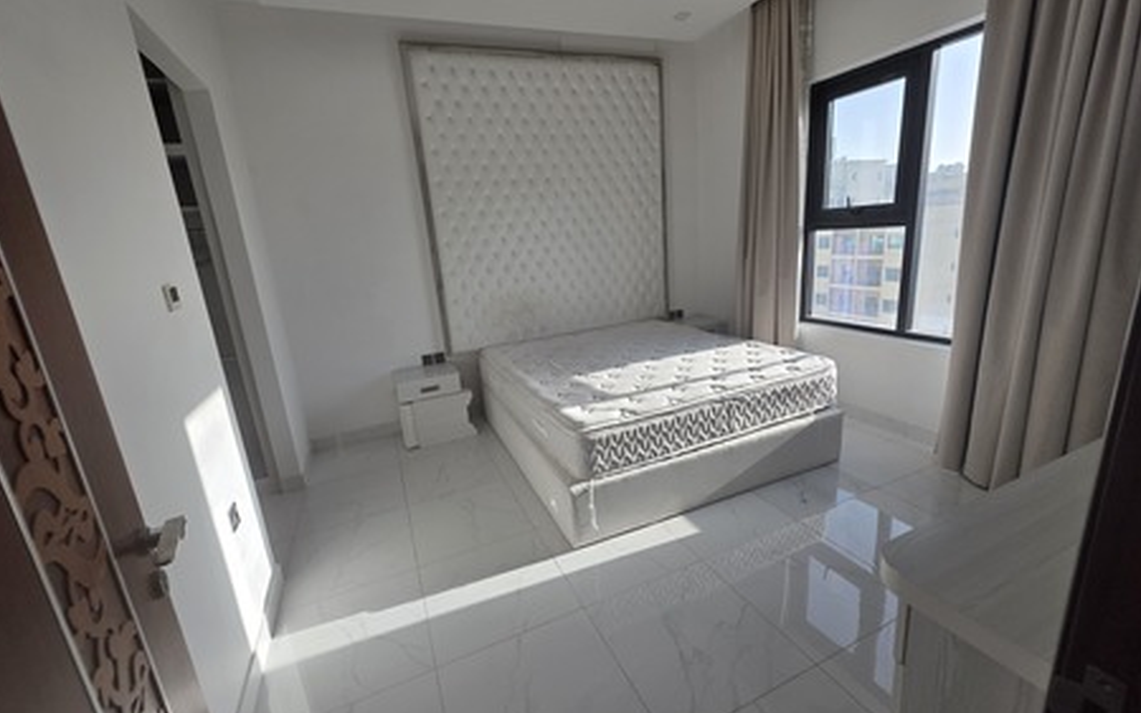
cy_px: 349
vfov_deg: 78.6
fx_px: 435
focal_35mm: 14
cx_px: 564
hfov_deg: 105.3
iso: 40
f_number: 1.9
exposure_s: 1/280
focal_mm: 2.2
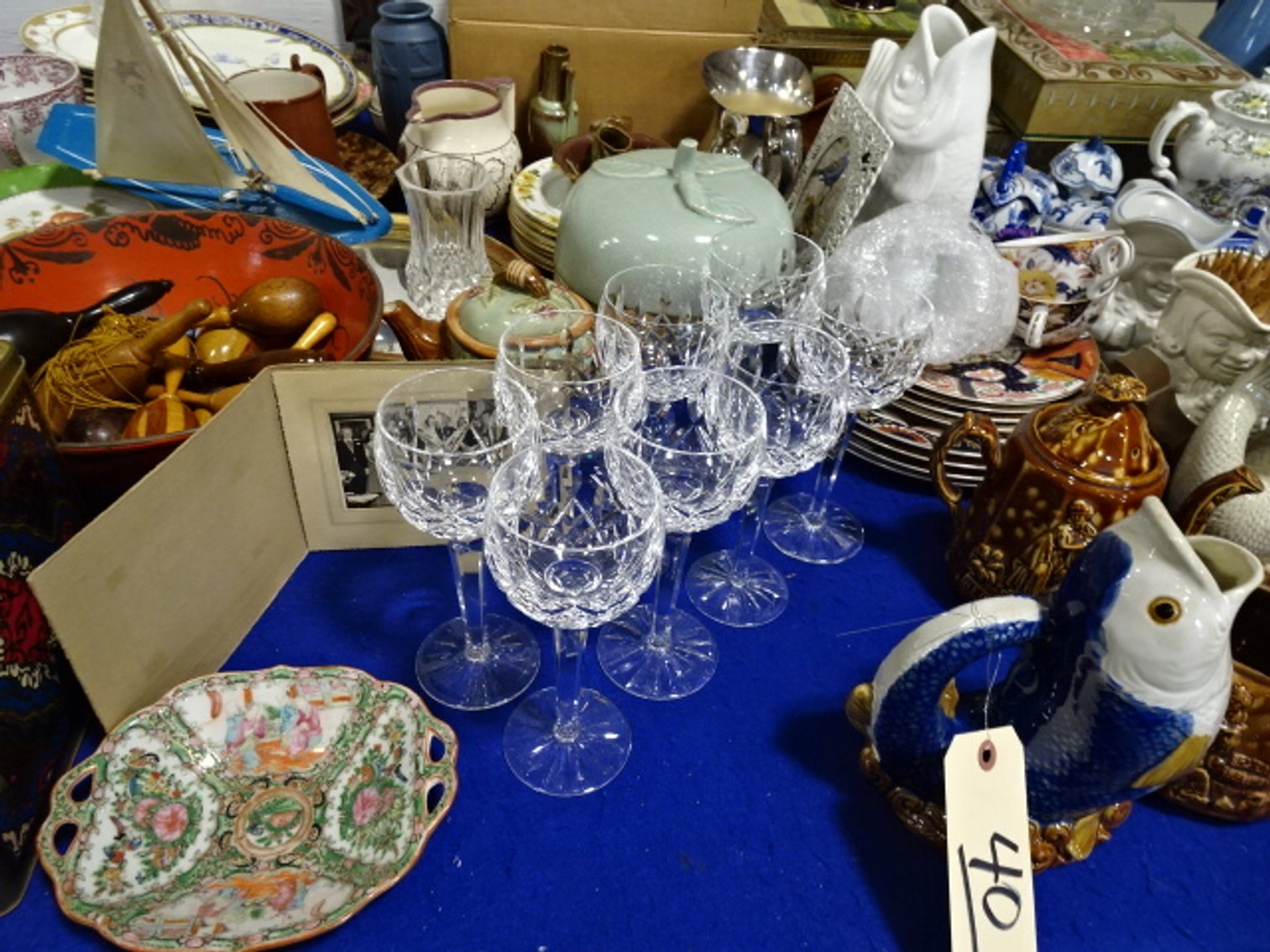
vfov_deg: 56.8
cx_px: 635
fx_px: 881
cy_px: 476
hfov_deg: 71.6
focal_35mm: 24
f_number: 3.5
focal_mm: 4.1
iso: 320
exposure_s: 1/30
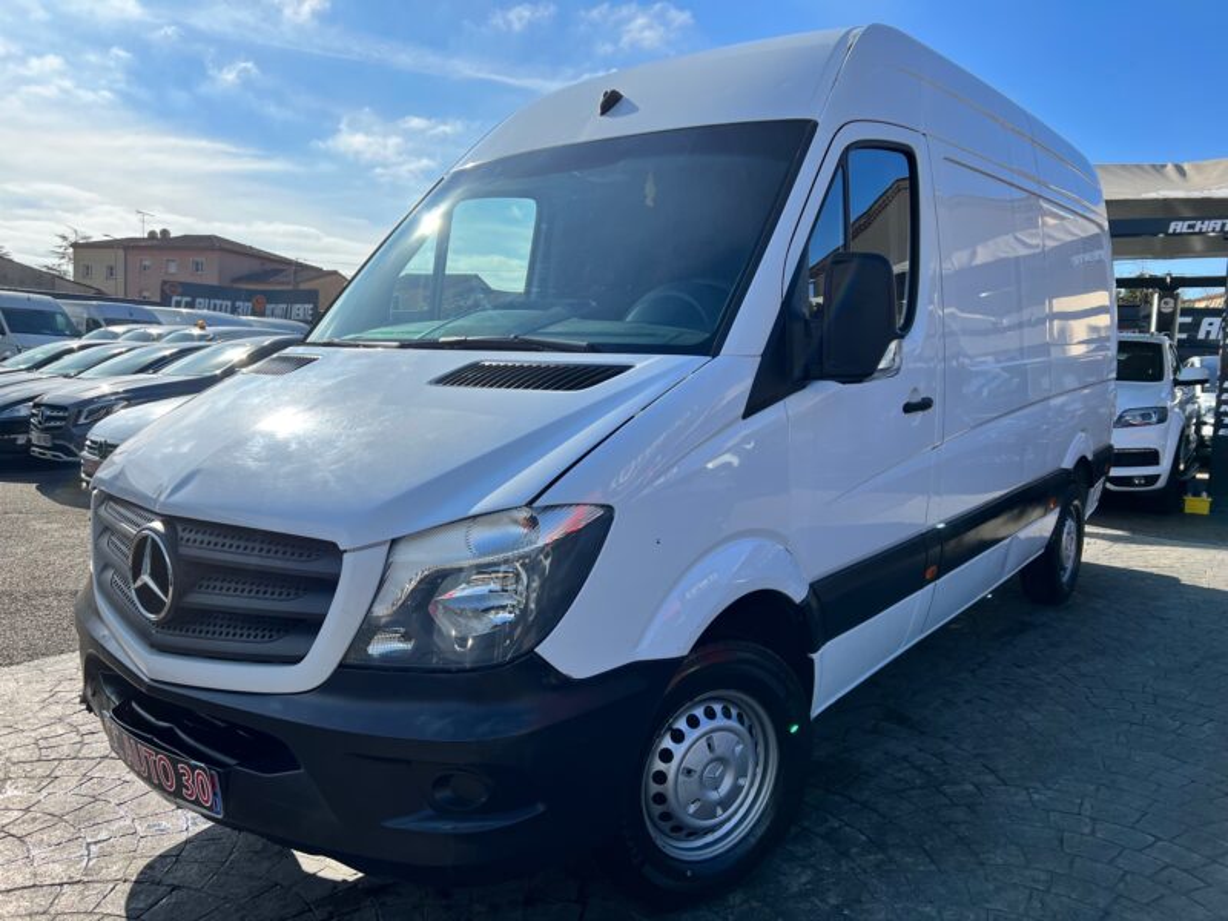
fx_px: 922
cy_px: 460
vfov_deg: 53.1
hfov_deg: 67.3
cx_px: 614
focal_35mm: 26
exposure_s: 1/4831
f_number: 1.5
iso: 50
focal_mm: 5.7
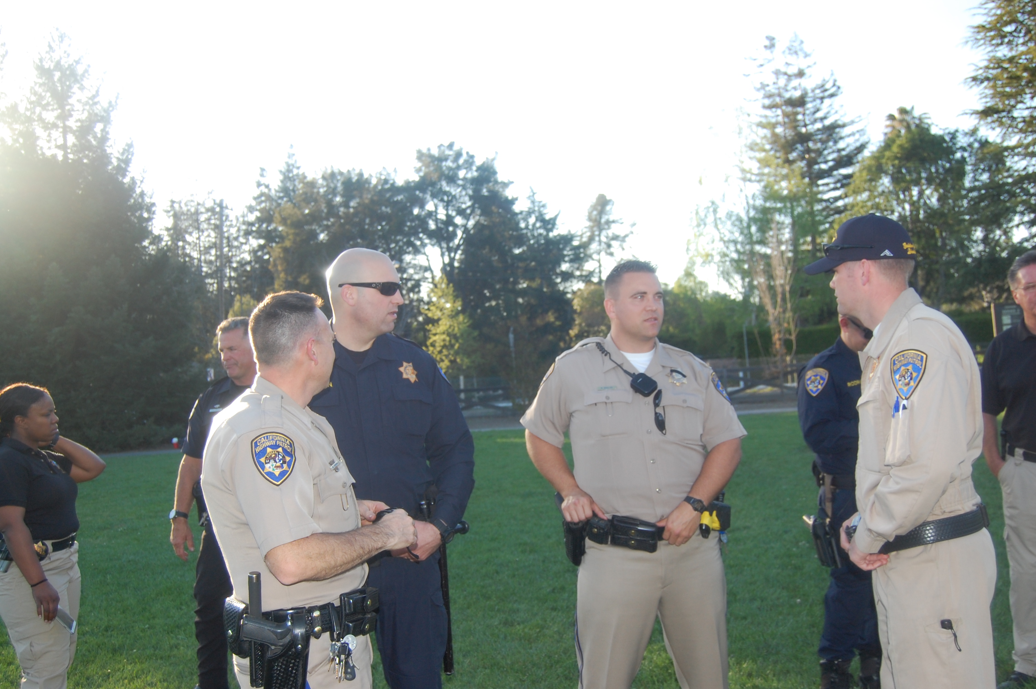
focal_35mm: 36
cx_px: 518
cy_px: 344
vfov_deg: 36.8
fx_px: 1035
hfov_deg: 53.2
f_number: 4.5
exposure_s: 1/500
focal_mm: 24
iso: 400
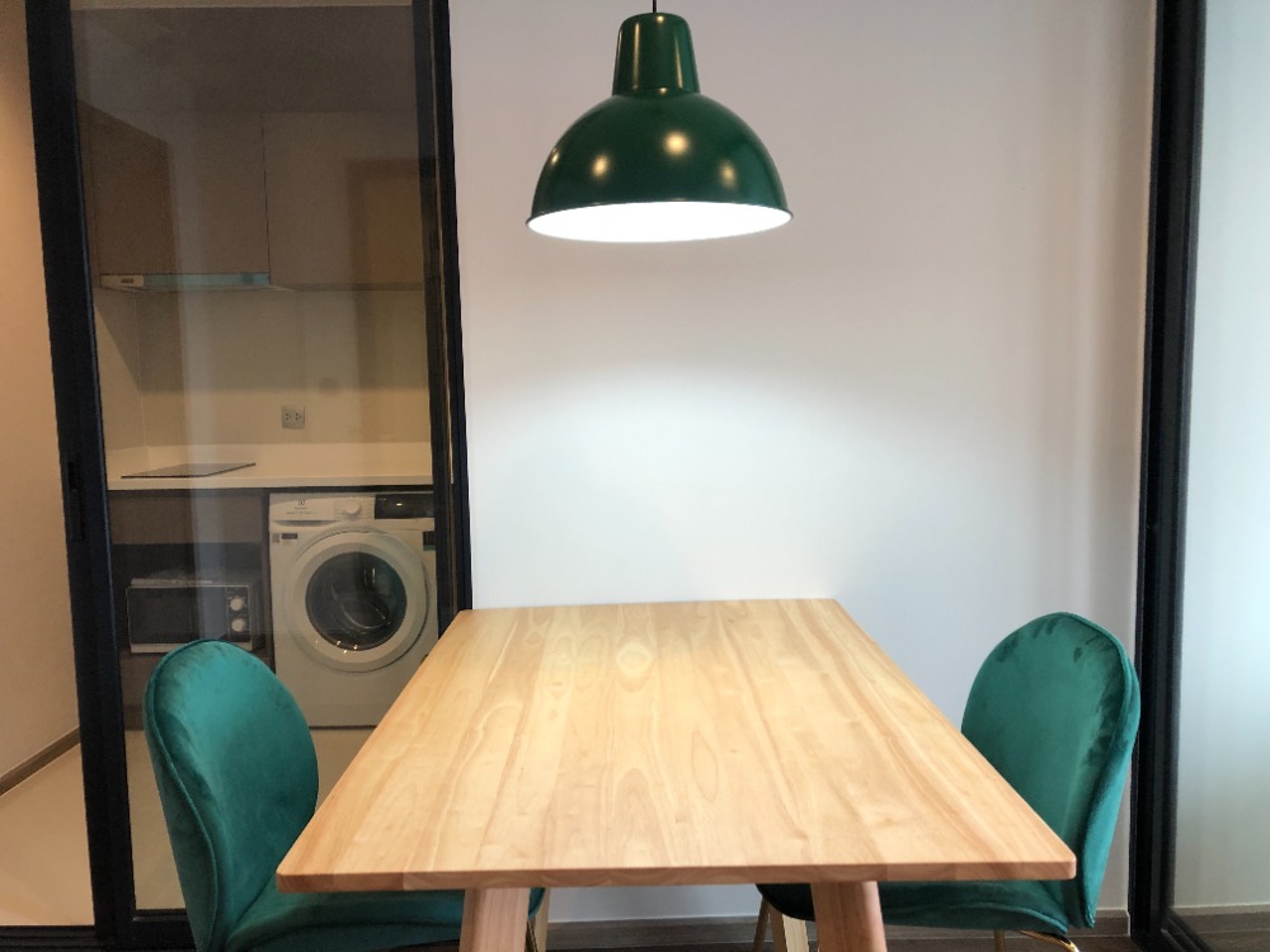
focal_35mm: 28
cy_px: 476
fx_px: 1027
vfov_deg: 49.7
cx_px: 635
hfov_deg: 63.4
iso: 40
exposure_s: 1/33
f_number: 1.8
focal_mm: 3.99
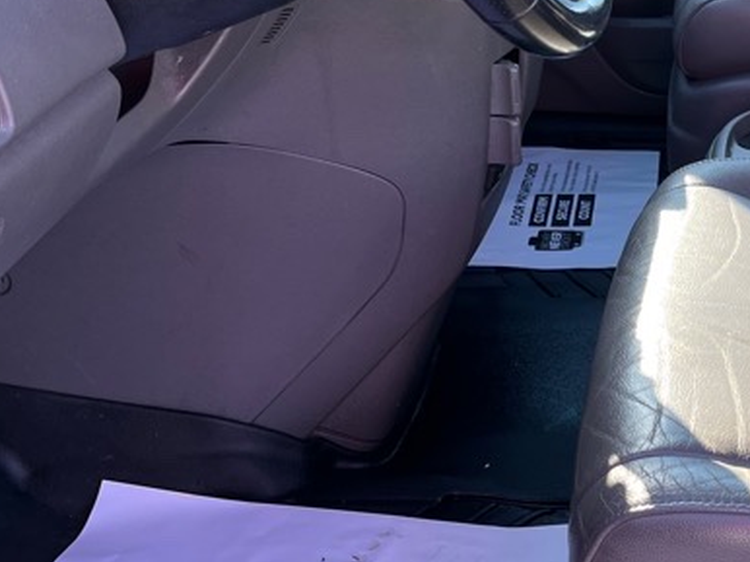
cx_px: 799
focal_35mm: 69
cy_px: 220
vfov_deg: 21.3
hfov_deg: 26.3
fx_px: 1494
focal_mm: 5.1
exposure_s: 1/134
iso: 32
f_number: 1.6
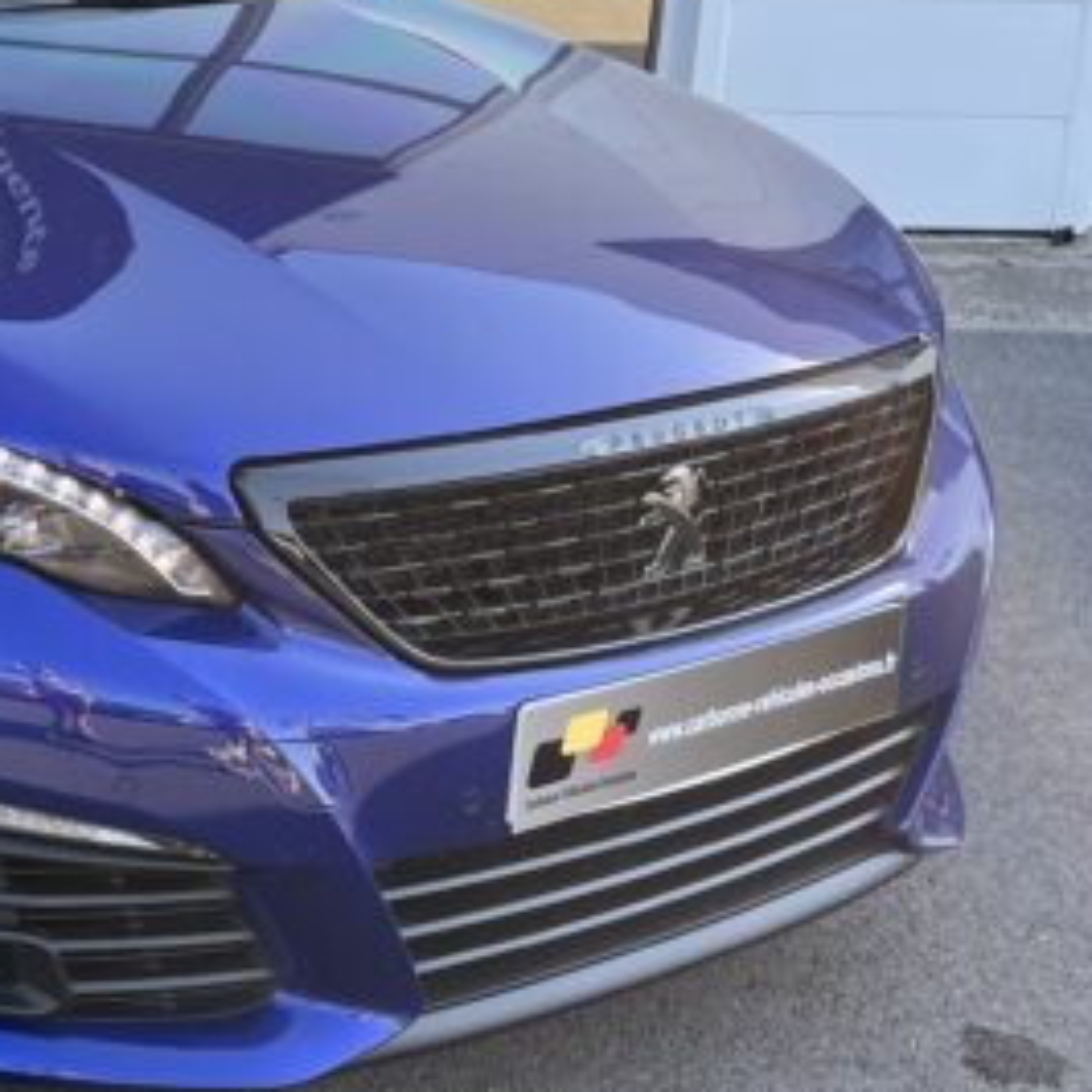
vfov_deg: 24.9
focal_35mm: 69
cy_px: 382
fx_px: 2463
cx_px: -218
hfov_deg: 23.0
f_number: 1.6
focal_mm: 5.1
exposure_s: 1/422
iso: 50
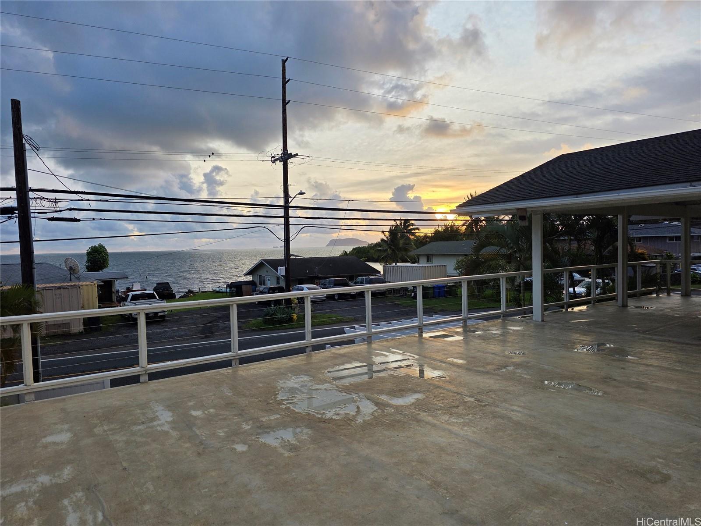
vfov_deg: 58.9
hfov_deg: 73.9
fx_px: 466
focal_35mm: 23
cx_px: 350
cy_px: 263
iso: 40
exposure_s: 1/359
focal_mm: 6.3
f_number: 1.7
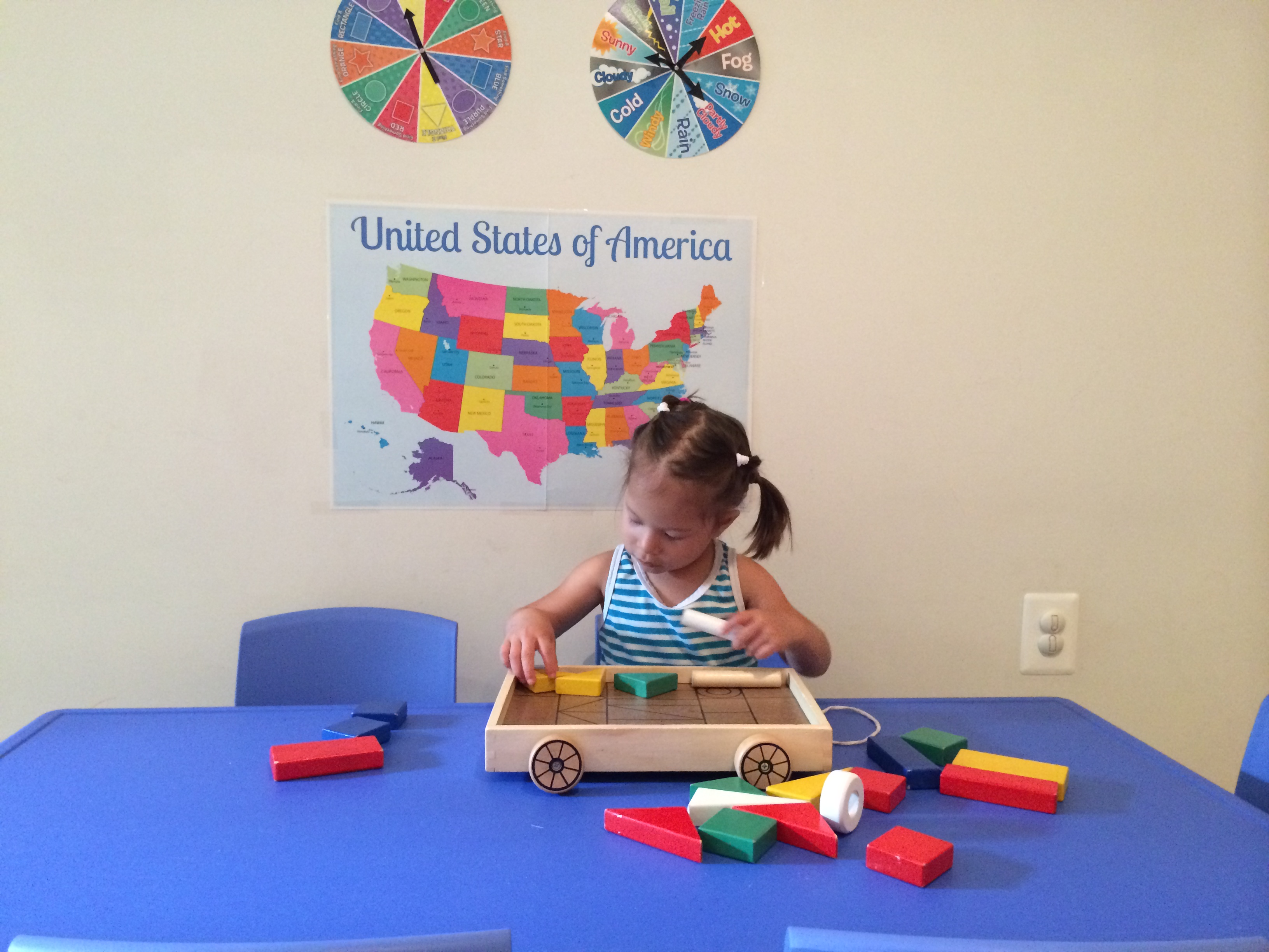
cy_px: 476
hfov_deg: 60.0
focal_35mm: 30
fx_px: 1100
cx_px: 634
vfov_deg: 46.8
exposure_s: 1/30
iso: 320
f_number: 2.2
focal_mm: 4.12
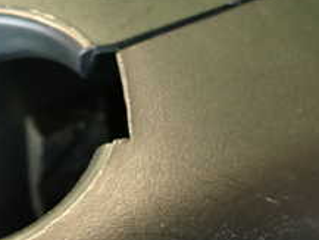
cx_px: 47
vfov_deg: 21.1
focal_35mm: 69
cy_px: 181
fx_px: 636
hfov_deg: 27.4
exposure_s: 1/30
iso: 320
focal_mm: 4.5
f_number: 2
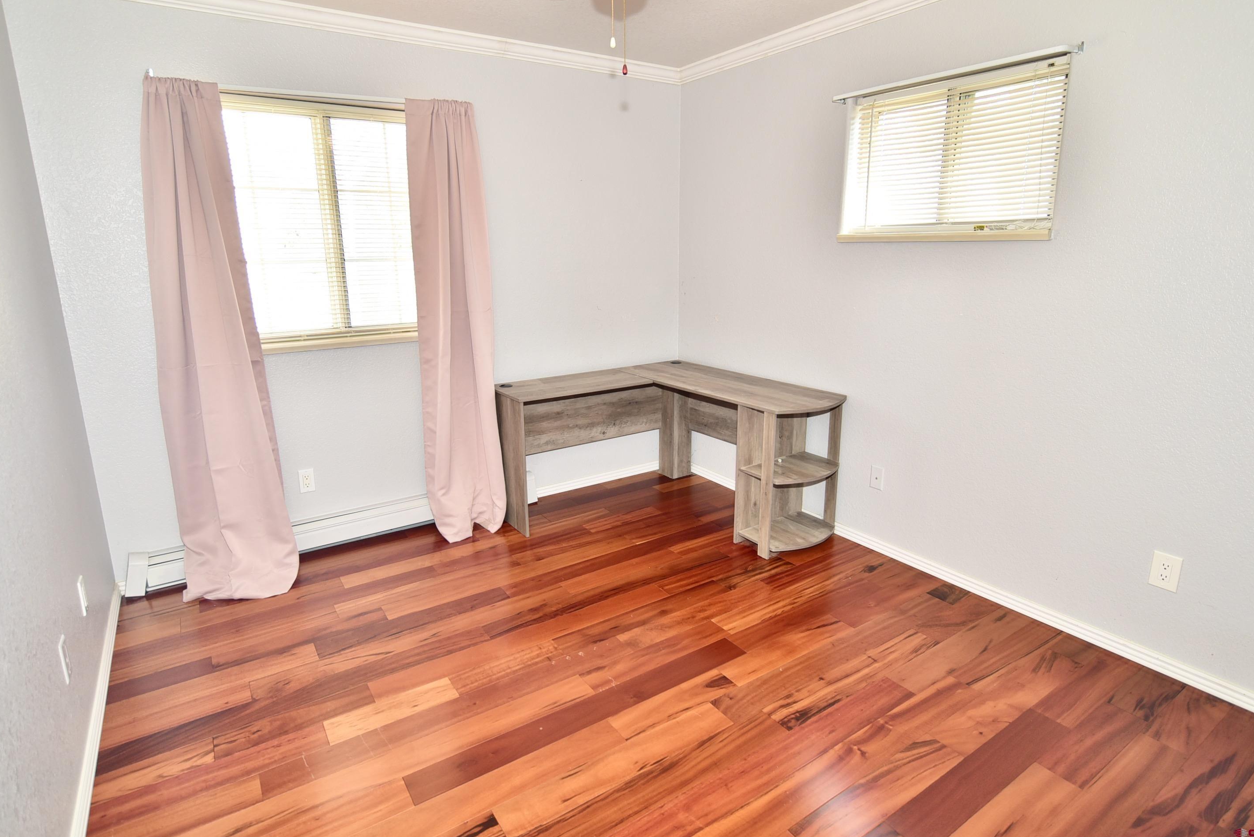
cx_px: 624
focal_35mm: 19
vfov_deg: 64.6
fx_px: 662
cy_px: 397
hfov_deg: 86.9
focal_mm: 18
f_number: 3.5
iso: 400
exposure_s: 1/100
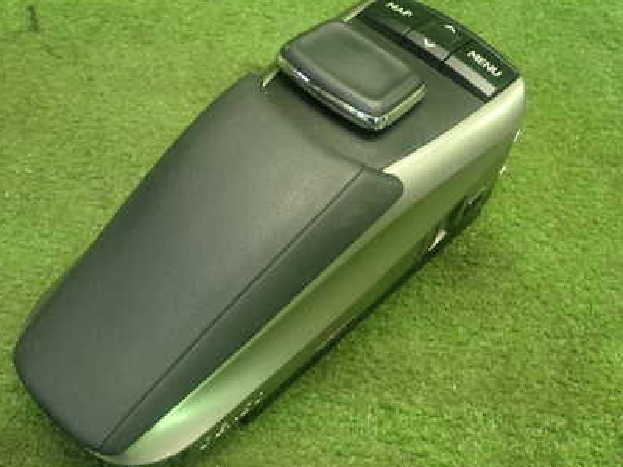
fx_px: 810
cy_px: 218
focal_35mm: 45
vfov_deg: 32.2
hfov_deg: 42.1
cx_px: 296
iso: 200
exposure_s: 1/30
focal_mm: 5.4
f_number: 2.3
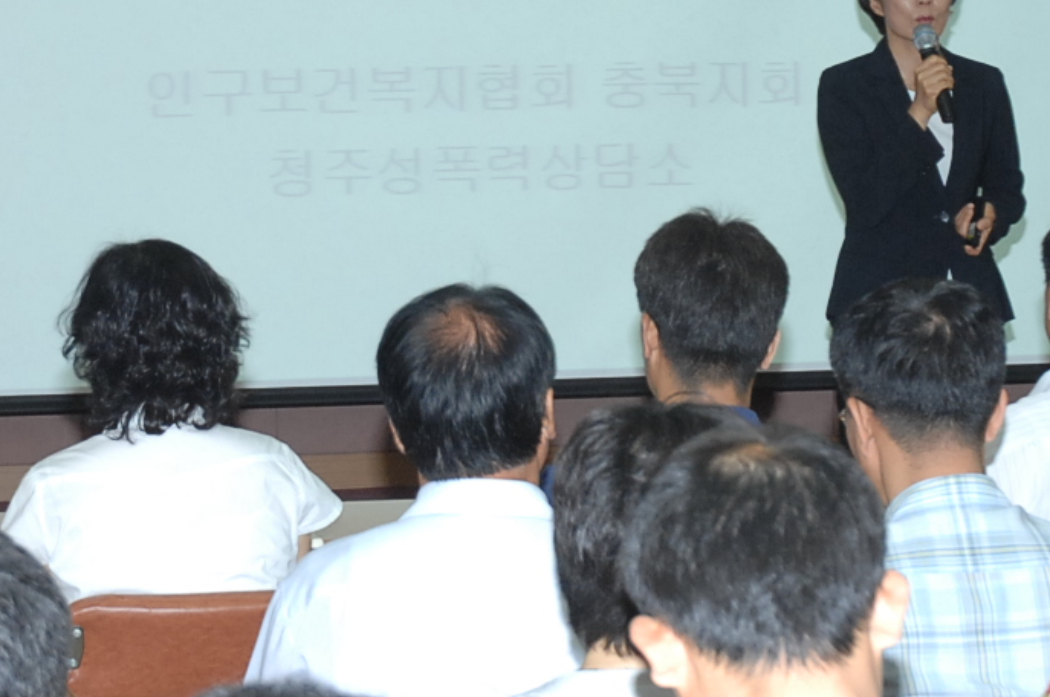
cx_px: 657
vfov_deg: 7.7
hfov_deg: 11.6
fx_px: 5184
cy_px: 154
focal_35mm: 178
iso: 400
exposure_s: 1/60
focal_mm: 38
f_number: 5.6
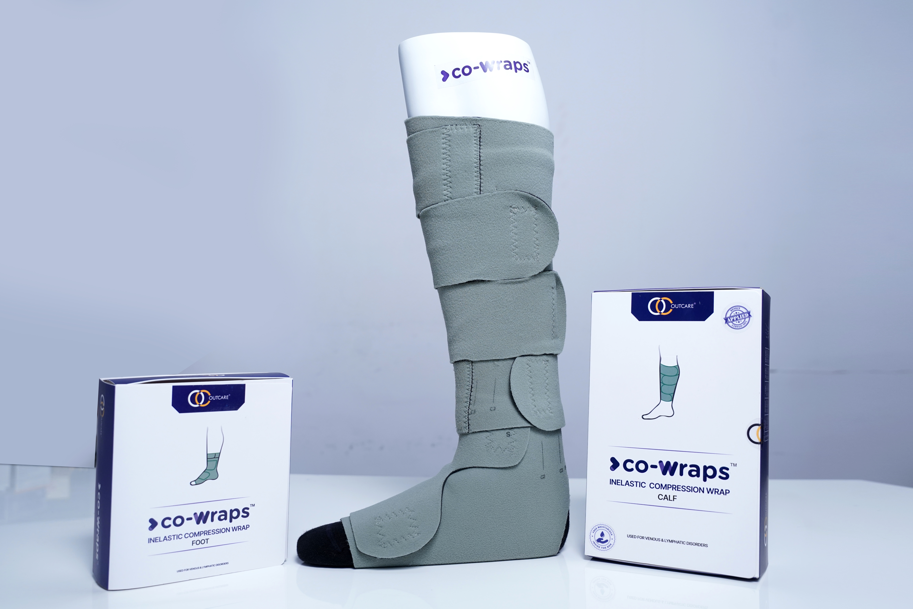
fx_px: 756
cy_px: 304
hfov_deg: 62.3
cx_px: 456
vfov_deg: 43.9
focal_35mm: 30
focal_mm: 29.8
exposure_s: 1/160
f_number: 4.5
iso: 640
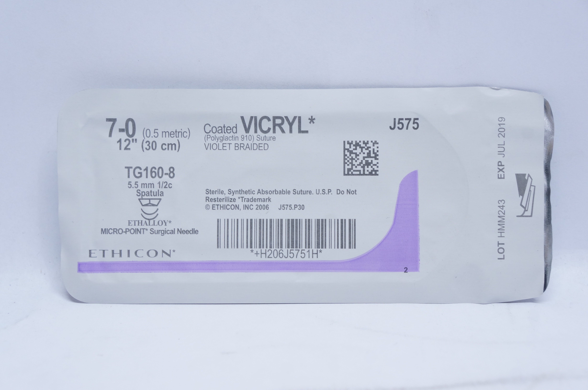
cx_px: 294
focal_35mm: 57
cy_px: 195
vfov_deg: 23.7
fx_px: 930
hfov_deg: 35.1
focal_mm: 38
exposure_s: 1/50
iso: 800
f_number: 7.1
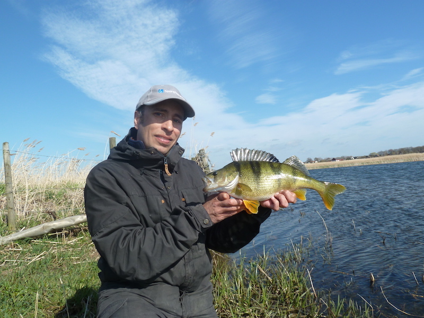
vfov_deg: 54.9
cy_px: 159
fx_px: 306
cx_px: 212
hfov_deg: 69.4
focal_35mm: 25
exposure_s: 1/400
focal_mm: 4.1
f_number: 4.5
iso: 80
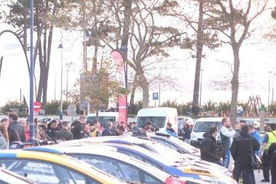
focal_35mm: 123
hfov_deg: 16.1
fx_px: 943
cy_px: 201
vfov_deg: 11.0
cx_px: -31
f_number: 2
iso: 6400
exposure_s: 1/3200
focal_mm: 35
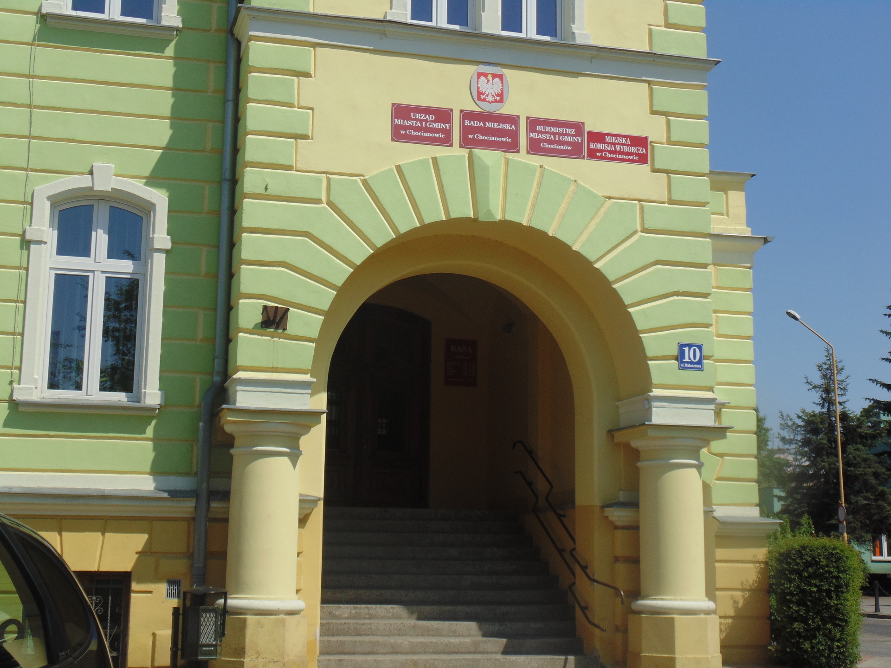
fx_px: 1364
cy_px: 334
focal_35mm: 53
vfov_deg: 27.5
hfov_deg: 36.2
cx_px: 446
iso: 80
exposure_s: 1/1000
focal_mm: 9.5
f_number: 3.9
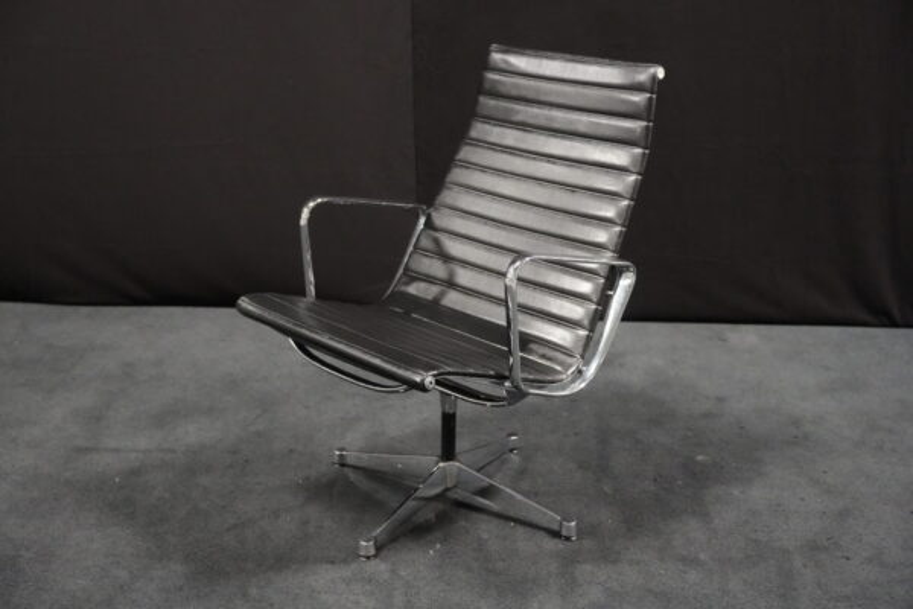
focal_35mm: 44
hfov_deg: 44.5
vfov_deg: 30.5
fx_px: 1116
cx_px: 456
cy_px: 304
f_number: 4
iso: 12800
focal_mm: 44
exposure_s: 1/30
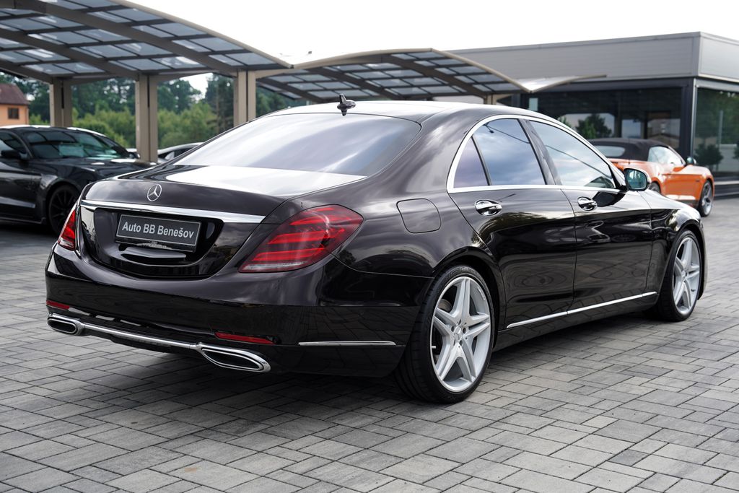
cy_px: 246
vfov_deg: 28.1
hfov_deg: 41.1
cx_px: 370
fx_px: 985
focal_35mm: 48
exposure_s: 1/80
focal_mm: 48
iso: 100
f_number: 4.5
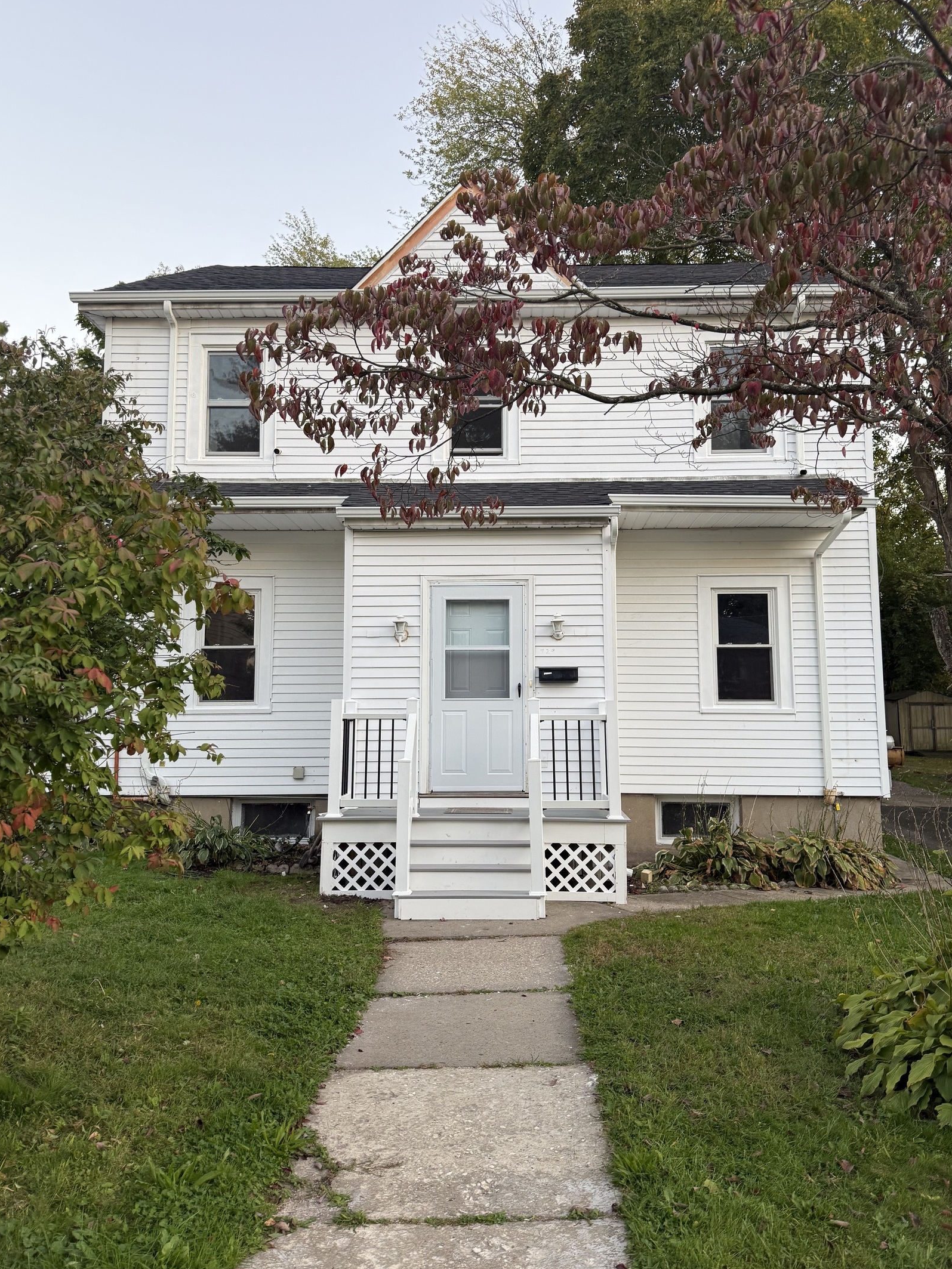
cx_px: 484
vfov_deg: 67.3
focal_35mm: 26
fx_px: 953
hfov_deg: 53.1
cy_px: 629
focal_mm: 6.76
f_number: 1.78
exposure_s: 1/121
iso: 125
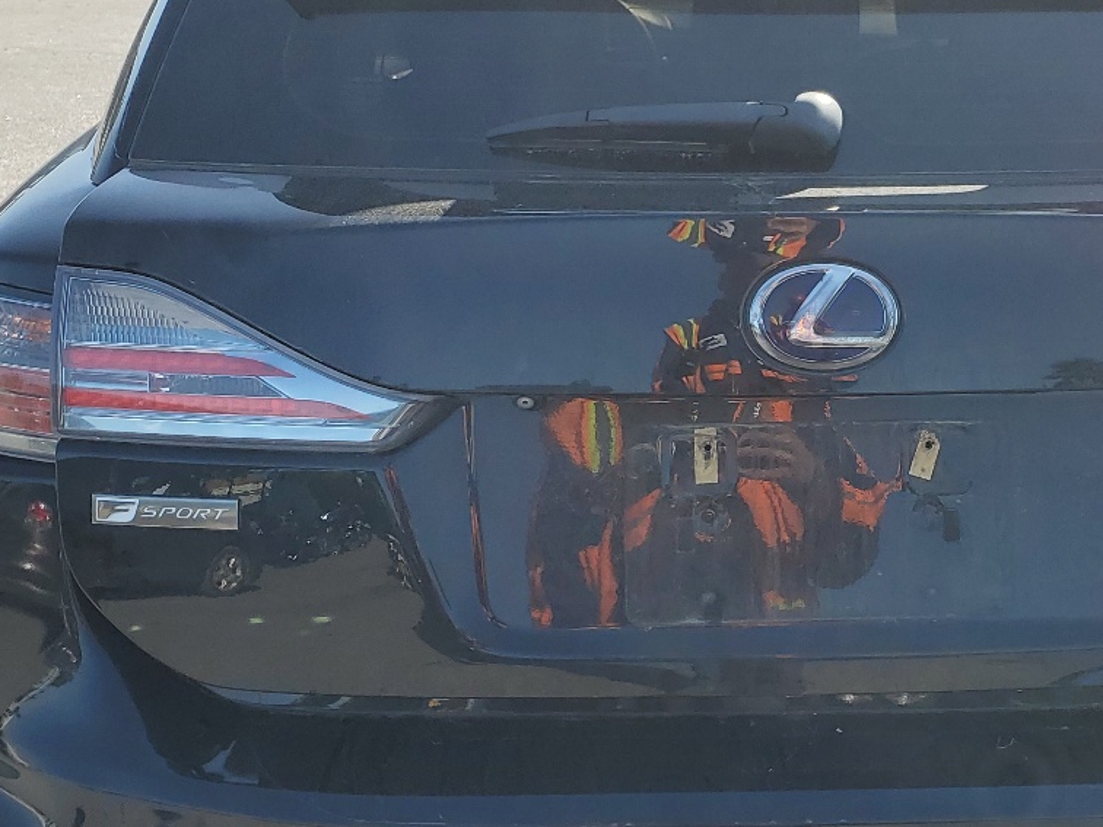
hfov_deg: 34.4
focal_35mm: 55
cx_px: 797
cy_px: 471
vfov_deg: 26.5
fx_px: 1753
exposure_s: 1/1429
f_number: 1.5
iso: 50
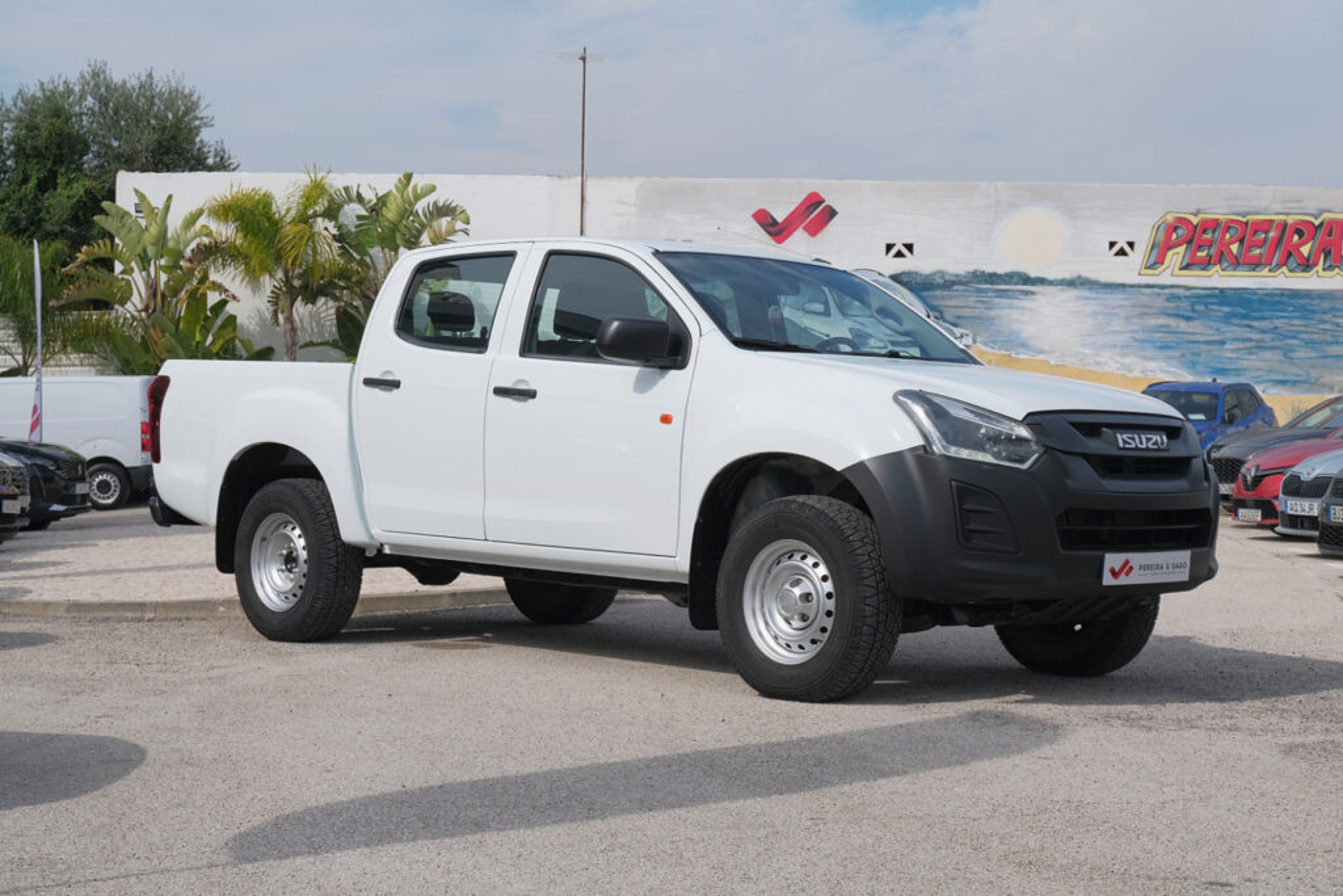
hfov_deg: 32.9
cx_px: 672
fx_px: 2276
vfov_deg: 22.3
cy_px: 448
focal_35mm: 61
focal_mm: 40.8
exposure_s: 1/400
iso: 160
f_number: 9
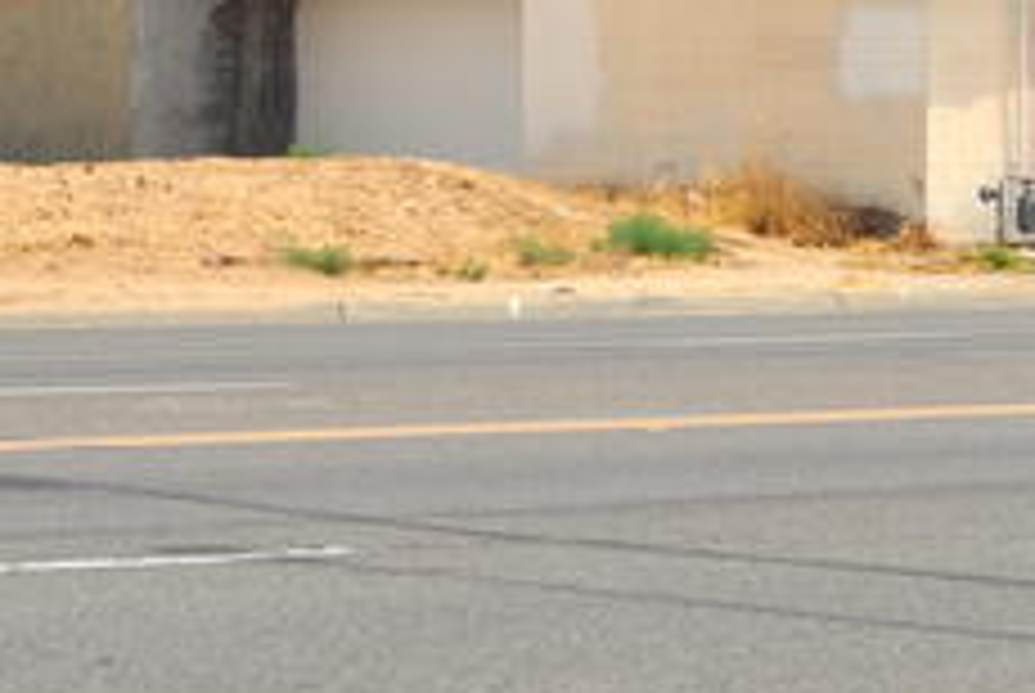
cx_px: 1116
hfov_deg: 8.9
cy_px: -227
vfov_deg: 6.0
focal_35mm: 229
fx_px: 6603
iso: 200
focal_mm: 55
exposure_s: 1/500
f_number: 11
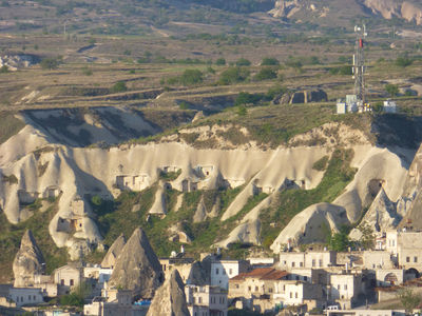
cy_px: 158
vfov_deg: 3.1
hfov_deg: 4.1
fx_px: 5852
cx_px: 211
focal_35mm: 480
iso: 200
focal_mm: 86
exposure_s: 1/320
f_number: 6.4
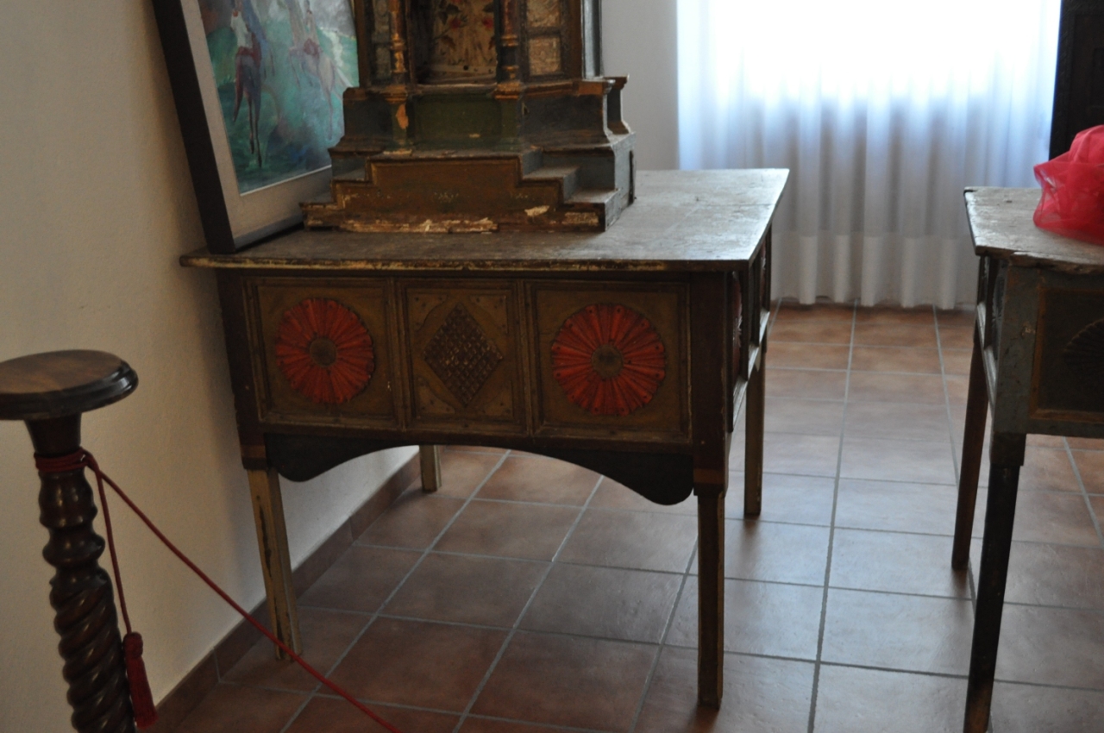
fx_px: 1194
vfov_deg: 34.1
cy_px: 366
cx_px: 552
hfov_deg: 49.6
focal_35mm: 39
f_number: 4.2
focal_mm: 26
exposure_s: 1/30
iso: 1400
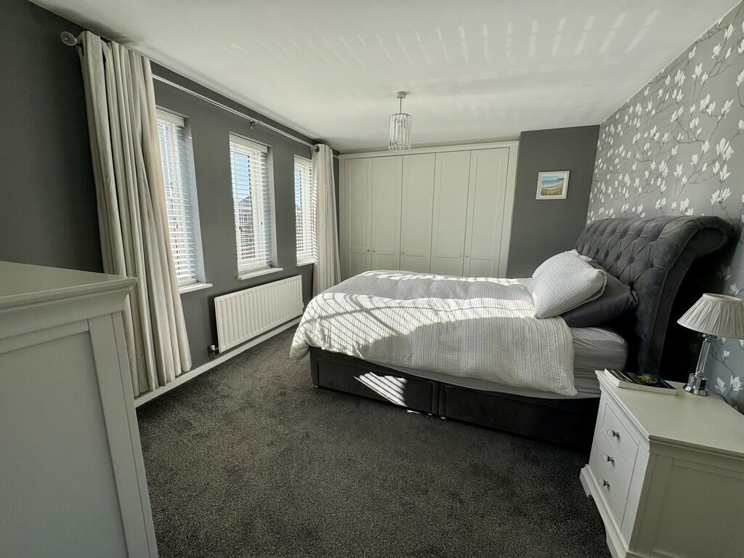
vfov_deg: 85.7
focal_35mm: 14
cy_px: 279
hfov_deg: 102.1
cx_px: 372
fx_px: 301
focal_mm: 2.22
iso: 40
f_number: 2.2
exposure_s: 1/435
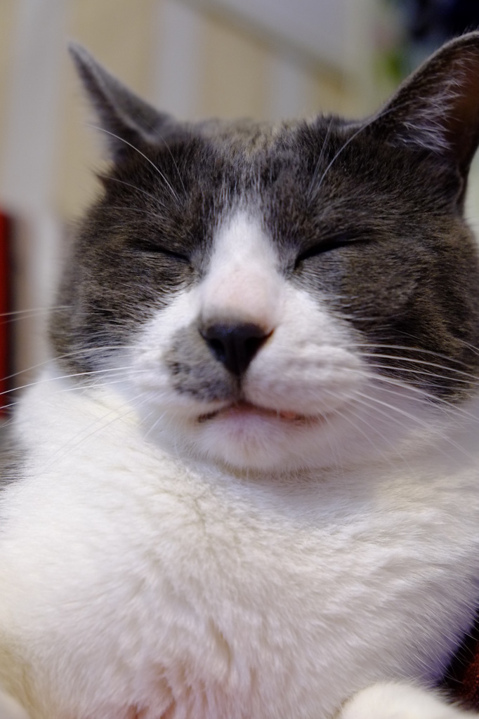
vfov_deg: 32.9
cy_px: 360
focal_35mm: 61
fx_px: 1218
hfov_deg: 22.2
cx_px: 240
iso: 2000
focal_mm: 40.7
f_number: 4
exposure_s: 1/30
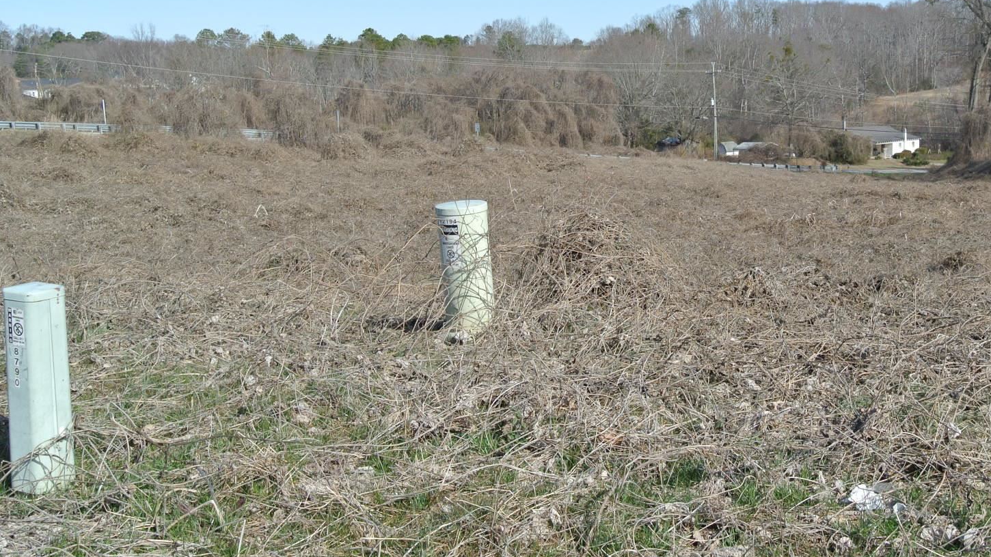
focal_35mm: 49
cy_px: 280
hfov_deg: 41.7
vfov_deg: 24.4
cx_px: 640
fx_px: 1288
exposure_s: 1/320
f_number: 5.6
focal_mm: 13
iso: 100
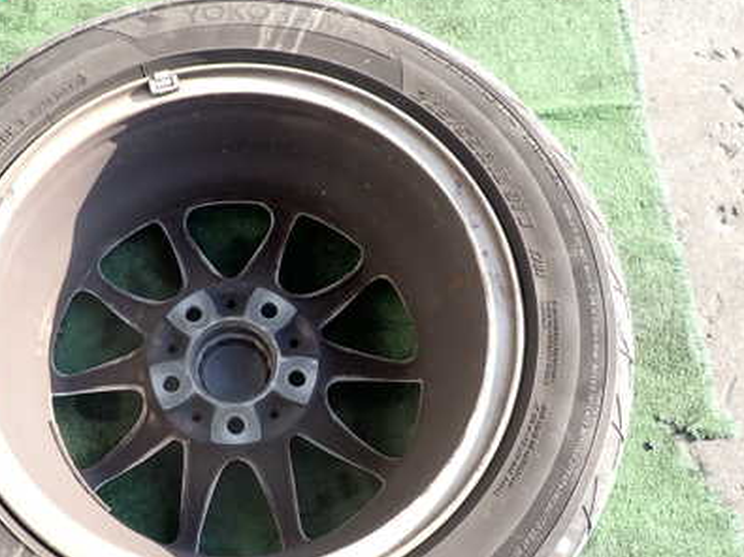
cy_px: 380
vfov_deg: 37.2
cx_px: 215
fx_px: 816
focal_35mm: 38
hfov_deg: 47.7
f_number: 2.8
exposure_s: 1/160
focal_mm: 4.5
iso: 100
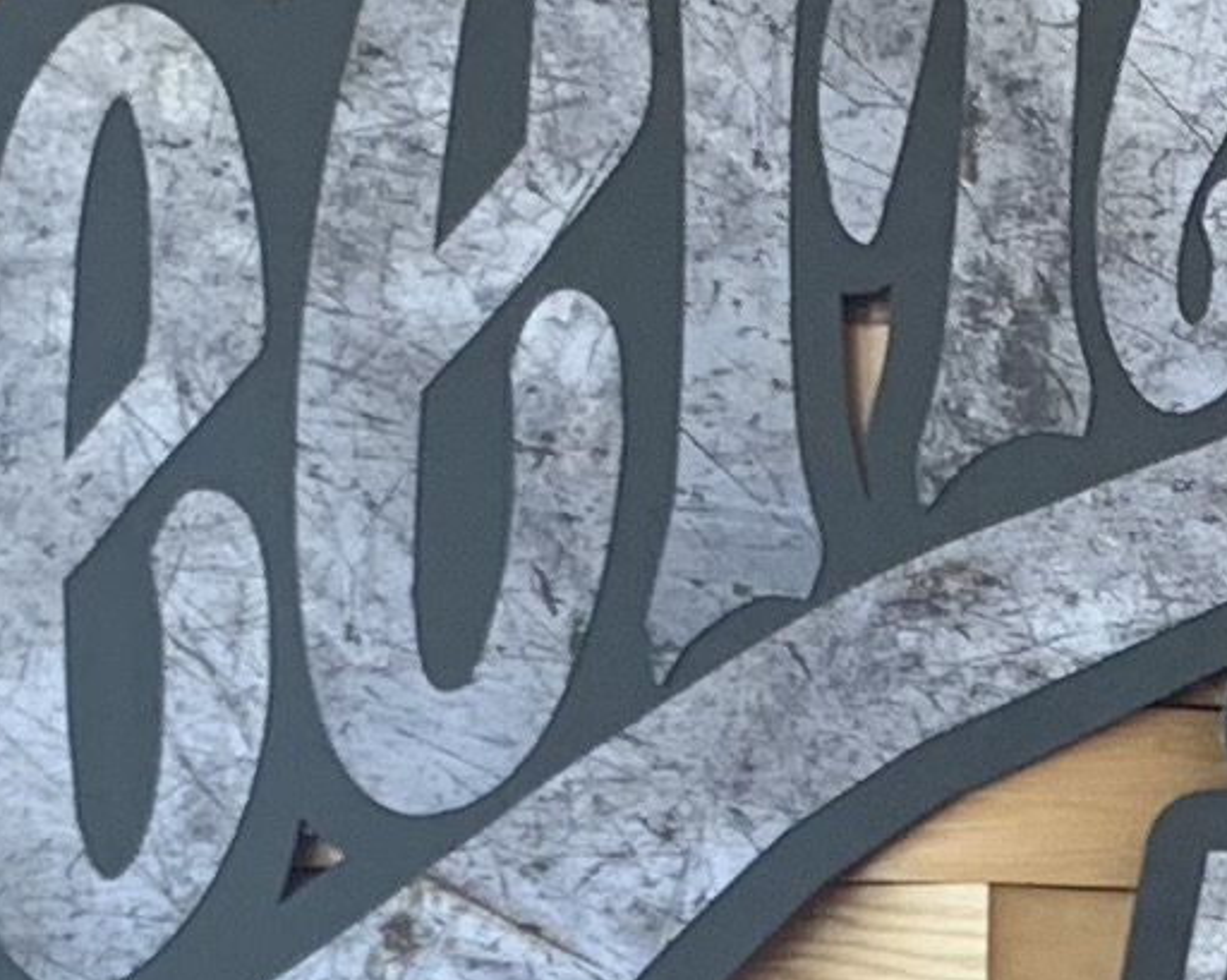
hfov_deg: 9.6
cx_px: 1366
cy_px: 2276
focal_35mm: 200
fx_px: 7259
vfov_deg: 7.3
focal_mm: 4.25
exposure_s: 1/60
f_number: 1.8
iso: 50
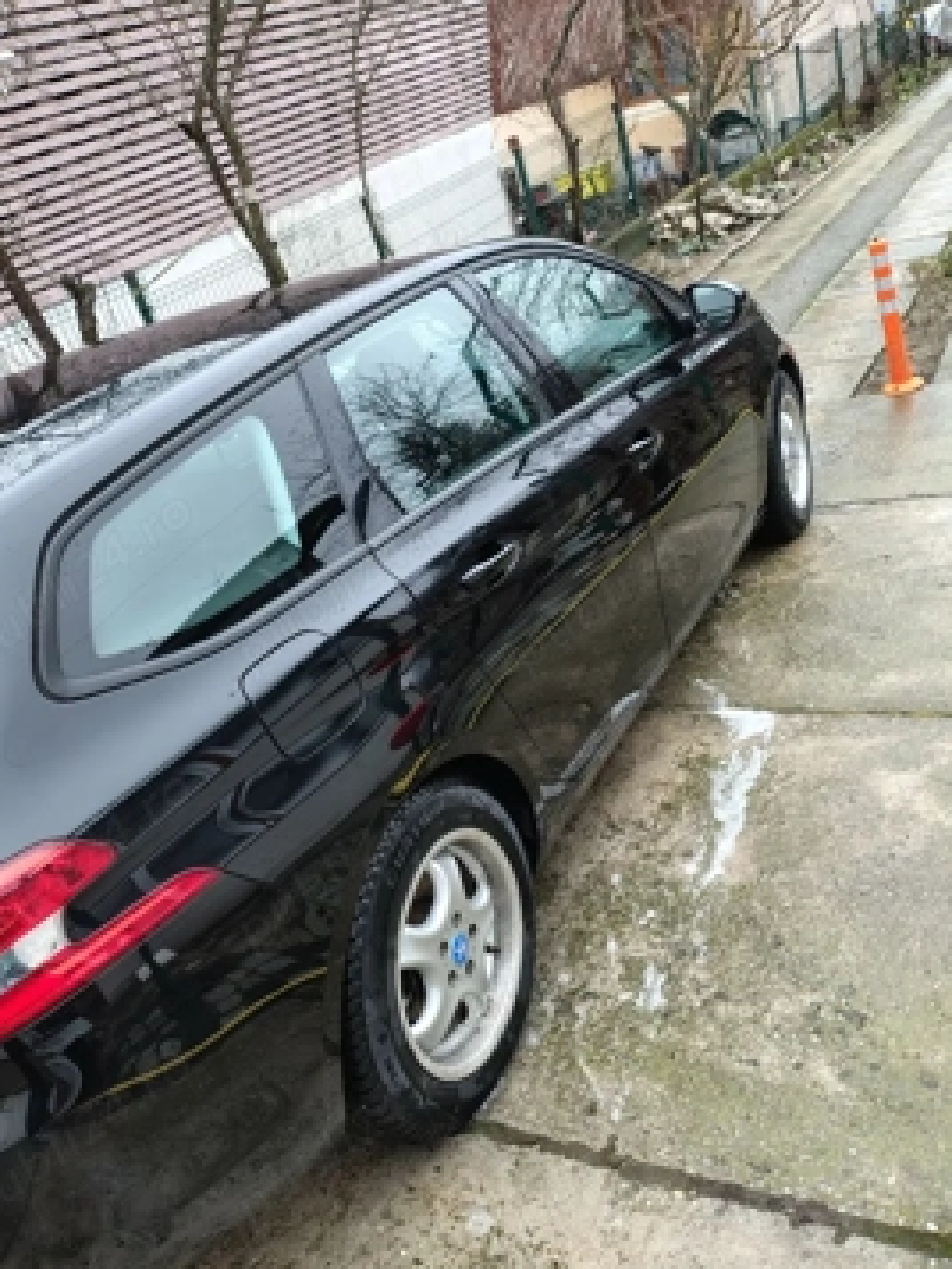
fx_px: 1026
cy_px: 626
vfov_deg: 63.4
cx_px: 423
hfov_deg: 49.7
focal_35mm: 28
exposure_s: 1/50.3
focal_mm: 4.71
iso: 193
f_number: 1.7
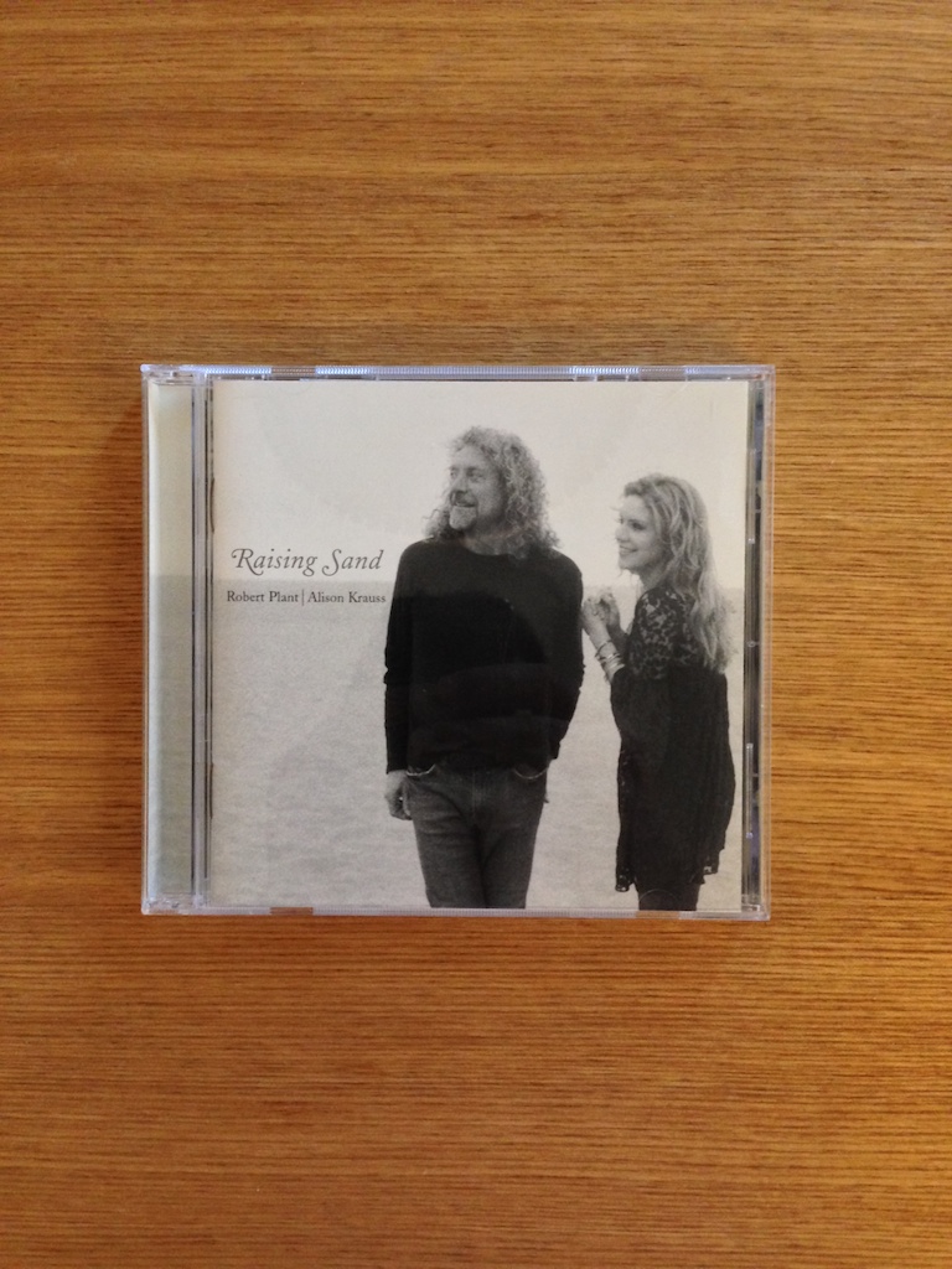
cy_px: 634
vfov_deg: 55.4
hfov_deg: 42.9
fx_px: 1210
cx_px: 476
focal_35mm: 33
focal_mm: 4.12
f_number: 2.4
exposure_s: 1/20
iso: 250
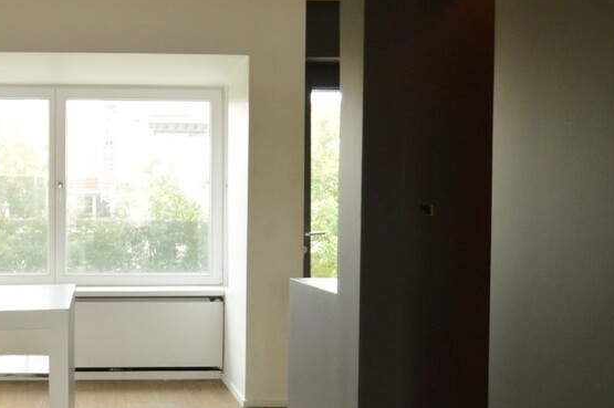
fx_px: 685
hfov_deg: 46.5
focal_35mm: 40
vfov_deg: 33.1
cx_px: 153
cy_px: 227
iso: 400
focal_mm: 11
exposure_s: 1/50
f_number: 3.5
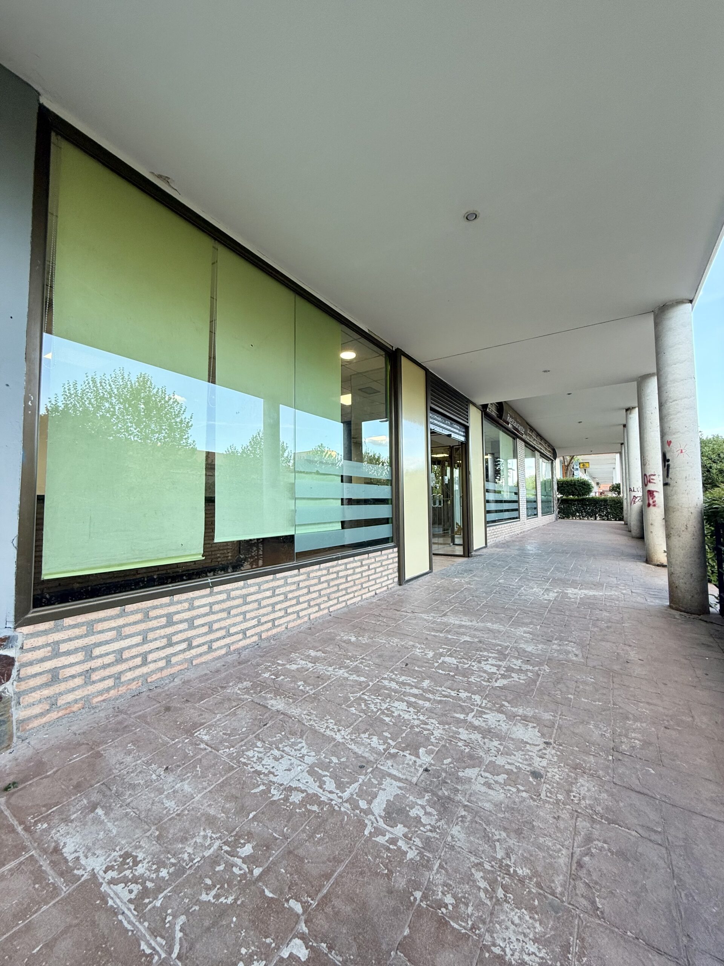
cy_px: 483
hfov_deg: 85.7
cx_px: 362
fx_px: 390
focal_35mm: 14
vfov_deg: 102.1
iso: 80
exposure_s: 1/99
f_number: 2.2
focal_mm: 2.22
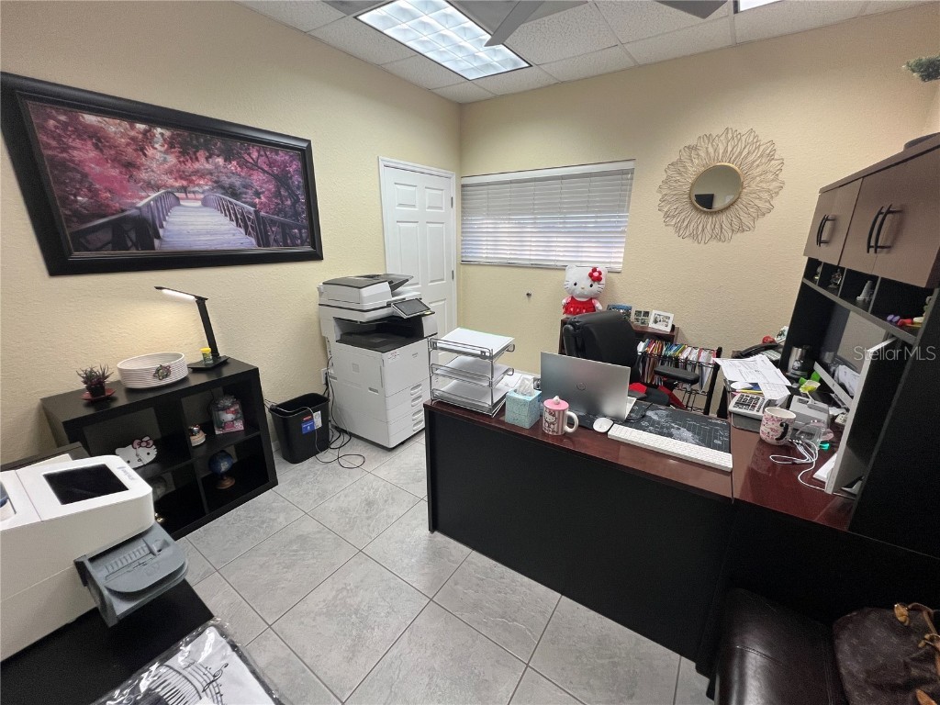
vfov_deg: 89.9
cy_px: 352
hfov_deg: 106.2
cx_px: 470
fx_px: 353
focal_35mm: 13
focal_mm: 1.57
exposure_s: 1/129
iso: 125
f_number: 1.8
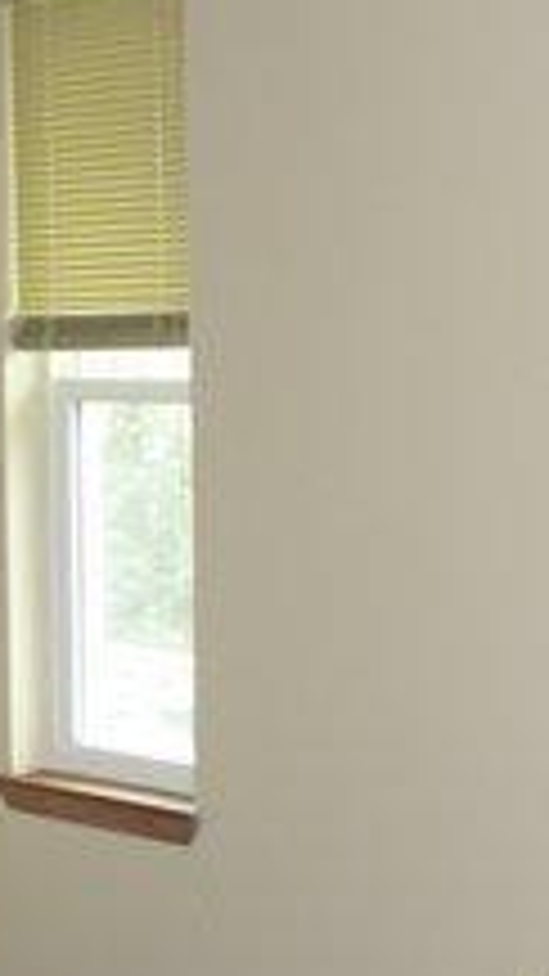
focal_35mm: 101
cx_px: 369
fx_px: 2615
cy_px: 625
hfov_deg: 12.0
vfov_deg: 21.1
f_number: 3.2
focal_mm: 7.4
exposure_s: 1/30
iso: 148
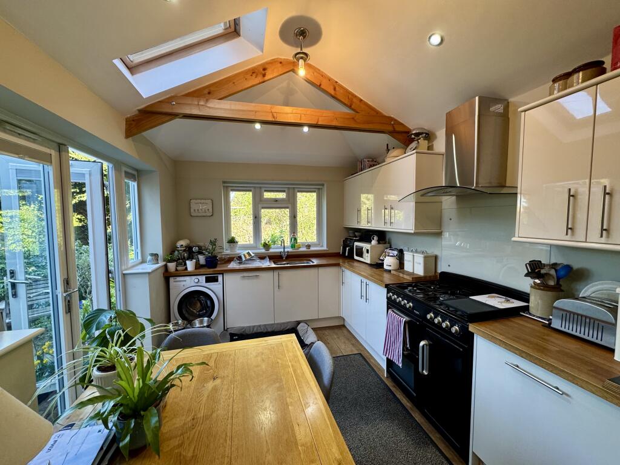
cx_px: 310
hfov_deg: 102.1
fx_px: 251
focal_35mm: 14
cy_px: 232
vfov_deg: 85.7
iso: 160
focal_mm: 2.22
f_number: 2.2
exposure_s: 1/100
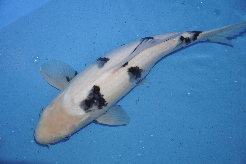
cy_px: 82
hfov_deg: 36.0
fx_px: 379
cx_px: 123
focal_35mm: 56
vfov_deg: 24.4
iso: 640
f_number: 4.5
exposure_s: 1/160
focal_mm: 37
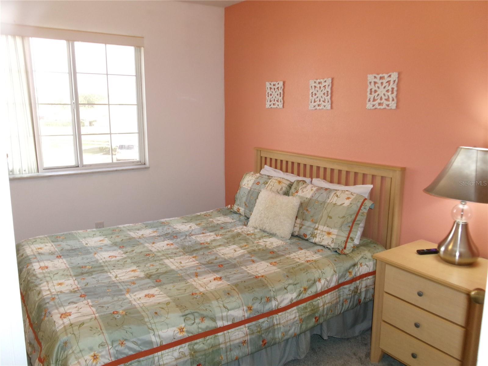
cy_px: 183
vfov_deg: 49.7
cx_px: 244
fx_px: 395
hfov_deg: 63.4
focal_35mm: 28
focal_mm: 5.1
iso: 207
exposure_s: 1/34
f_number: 3.9
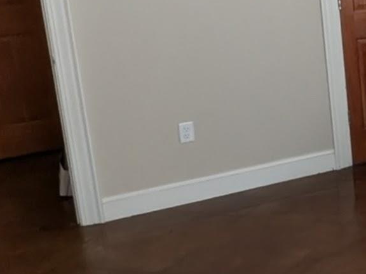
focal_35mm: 64
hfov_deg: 19.2
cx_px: 717
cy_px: 54
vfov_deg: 22.6
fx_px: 677
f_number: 2.2
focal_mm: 2.35
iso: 161
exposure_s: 1/120
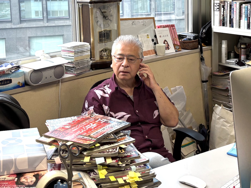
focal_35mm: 26
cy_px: 94
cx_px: 126
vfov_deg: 53.0
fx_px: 188
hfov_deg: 67.3
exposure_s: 1/100
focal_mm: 5.96
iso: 50
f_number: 1.6
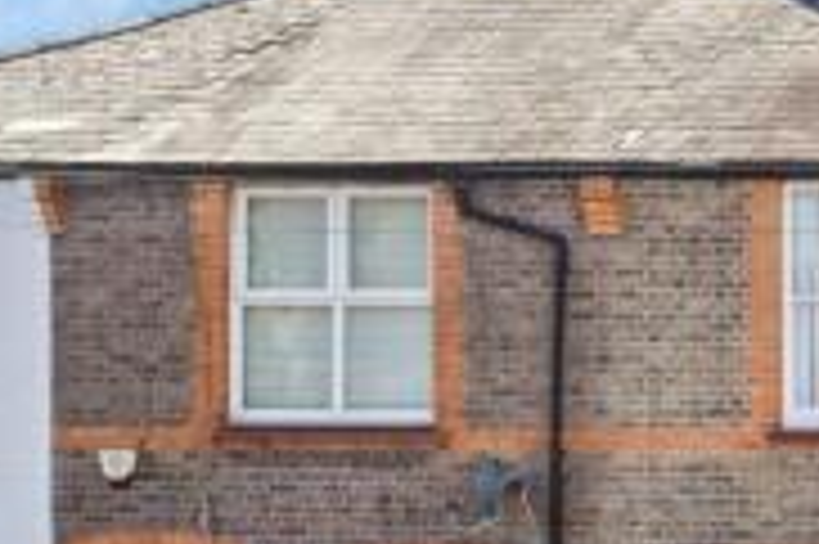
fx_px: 2296
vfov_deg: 13.3
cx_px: 1361
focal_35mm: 101
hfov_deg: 17.4
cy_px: 569
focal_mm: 28
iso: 320
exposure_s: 1/1000
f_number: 5.6
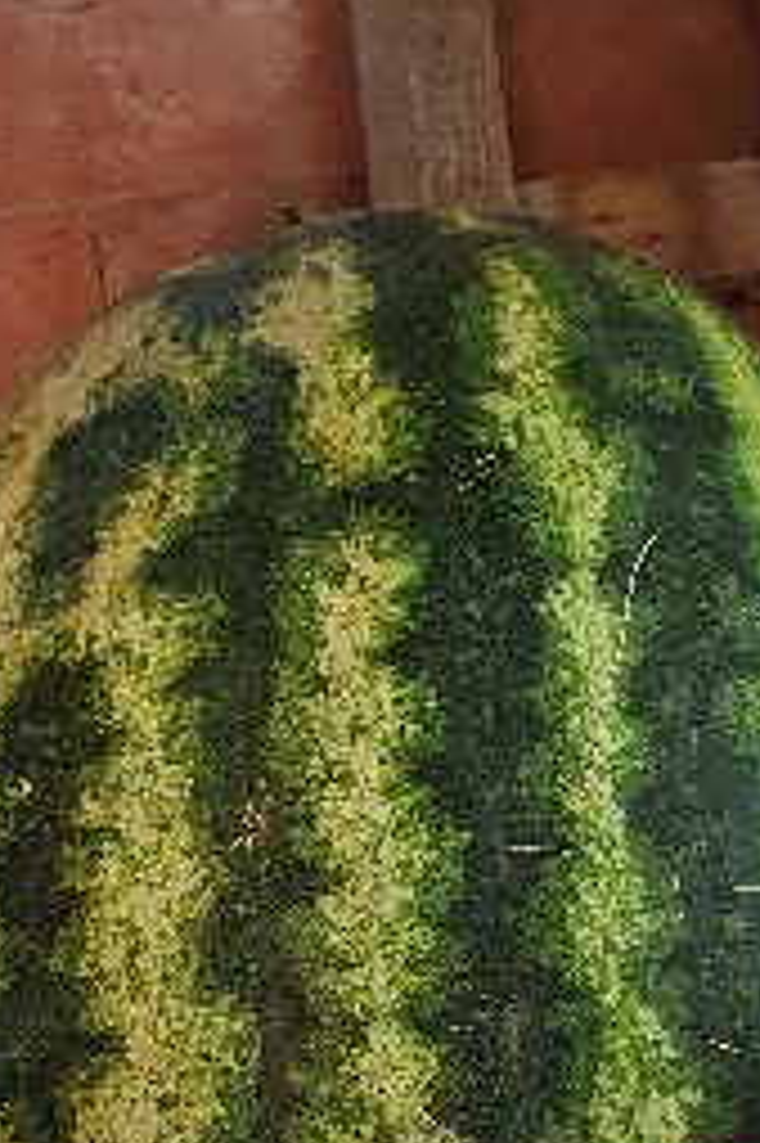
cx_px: 378
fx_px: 2029
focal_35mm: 64
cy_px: 1224
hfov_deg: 21.2
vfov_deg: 28.8
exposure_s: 1/50
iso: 200
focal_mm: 4.32
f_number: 2.4
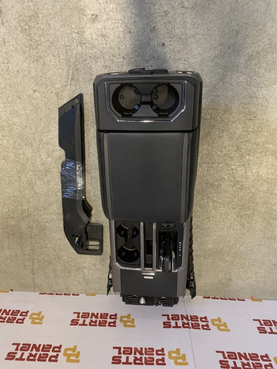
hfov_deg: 53.1
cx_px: 138
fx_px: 277
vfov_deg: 67.3
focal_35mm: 26
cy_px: 184
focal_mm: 4.25
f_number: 1.8
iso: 400
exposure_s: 1/30
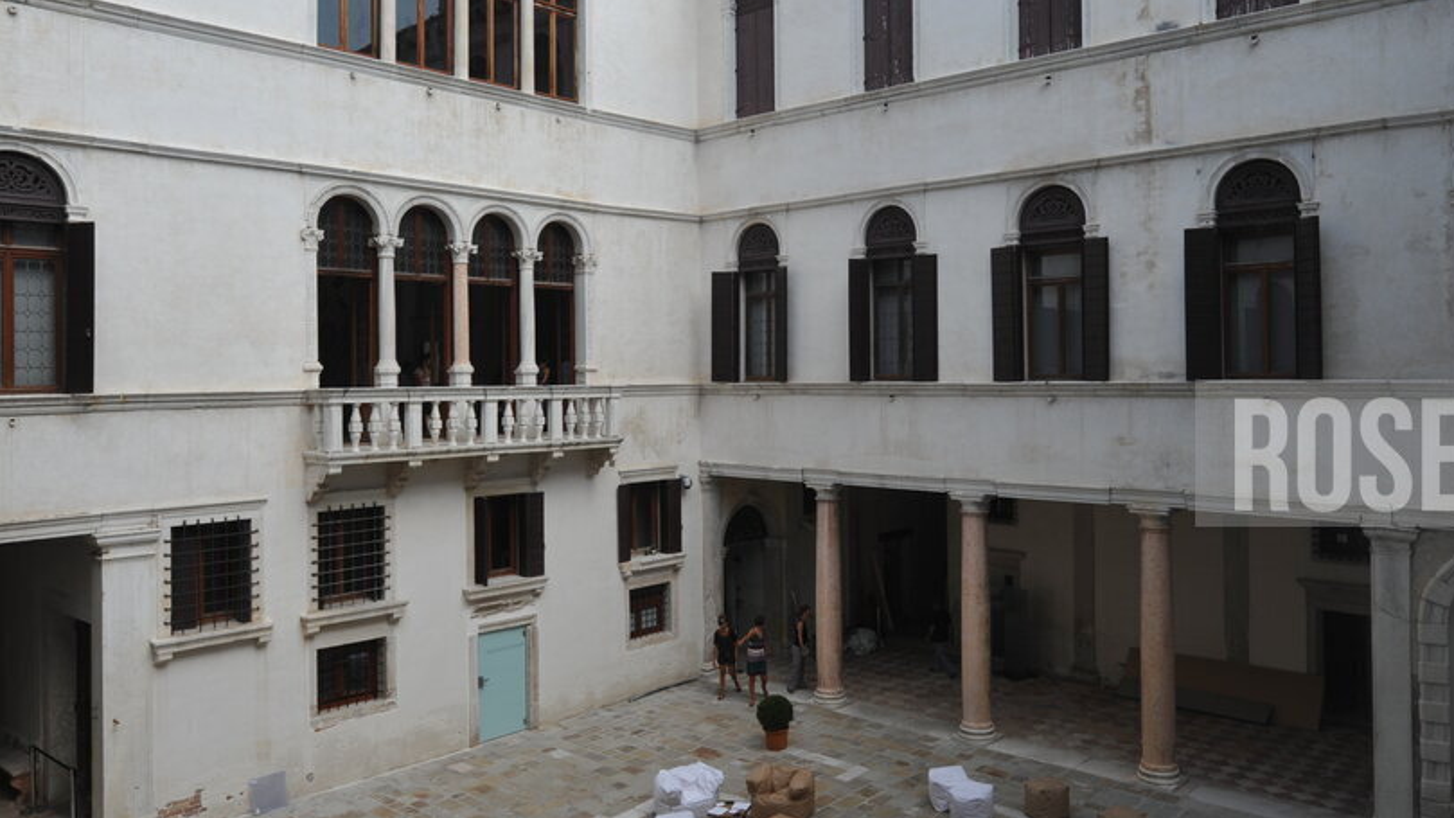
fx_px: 1079
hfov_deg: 67.8
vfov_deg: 41.4
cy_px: 345
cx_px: 798
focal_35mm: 28
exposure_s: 1/320
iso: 200
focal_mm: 20
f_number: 9
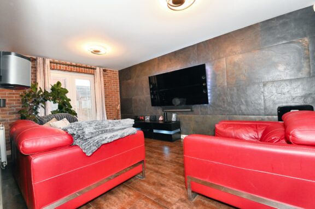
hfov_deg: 96.8
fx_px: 140
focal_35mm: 16
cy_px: 104
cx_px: 158
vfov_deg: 73.6
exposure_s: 1/60
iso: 6400
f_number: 10
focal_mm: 16
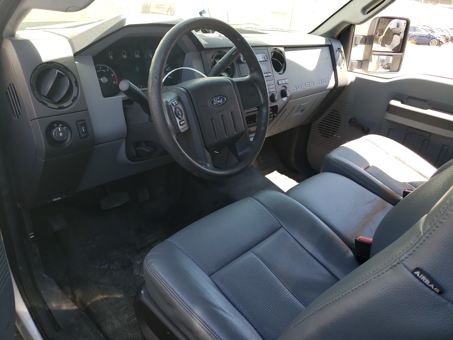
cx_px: 226
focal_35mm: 26
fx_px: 340
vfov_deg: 53.1
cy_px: 170
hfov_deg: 67.3
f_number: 1.5
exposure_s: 1/217
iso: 50
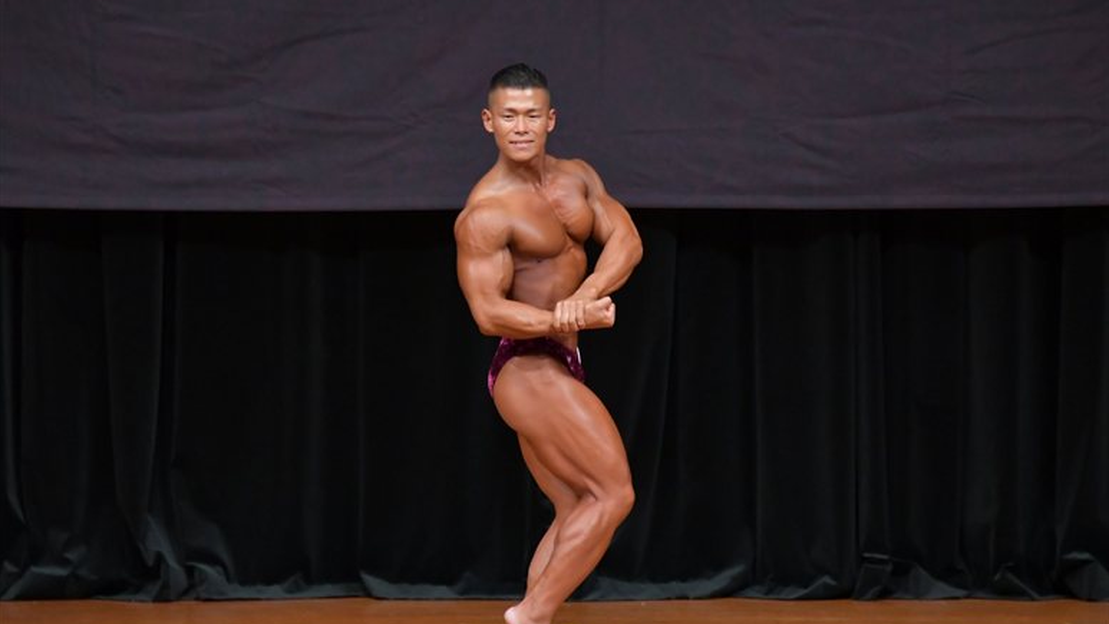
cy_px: 347
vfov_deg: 3.9
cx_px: 554
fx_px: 9264
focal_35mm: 315
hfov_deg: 6.9
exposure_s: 1/400
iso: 4000
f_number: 5.6
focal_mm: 200
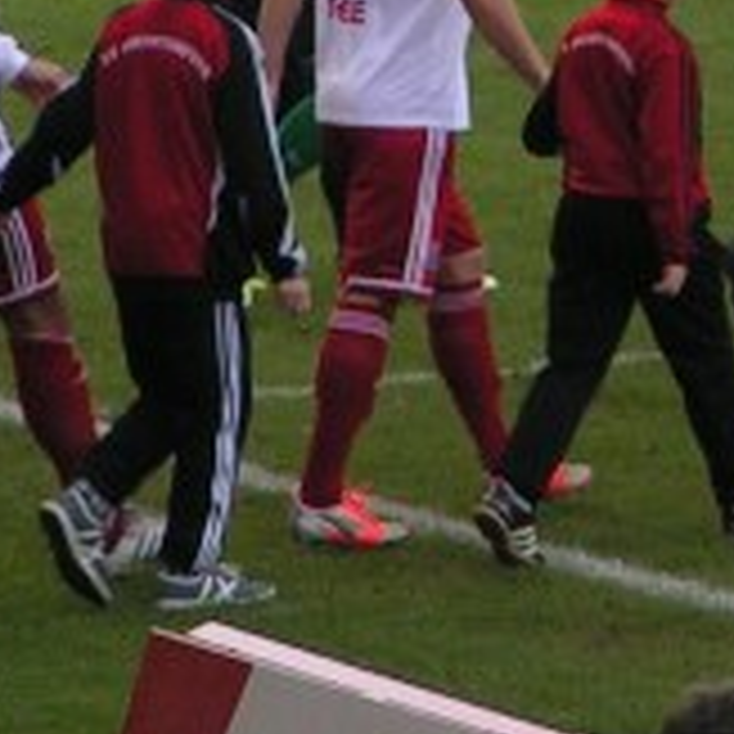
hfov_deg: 1.8
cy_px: -324
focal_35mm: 982
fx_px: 23558
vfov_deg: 1.8
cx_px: 734
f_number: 3.5
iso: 80
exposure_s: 1/250
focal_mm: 34.5
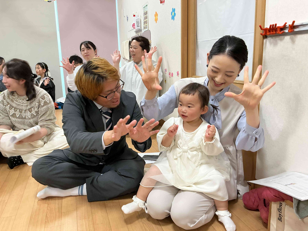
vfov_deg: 48.2
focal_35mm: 29
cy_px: 116
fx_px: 258
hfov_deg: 61.7
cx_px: 154
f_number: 1.8
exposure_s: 1/60
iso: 64
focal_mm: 3
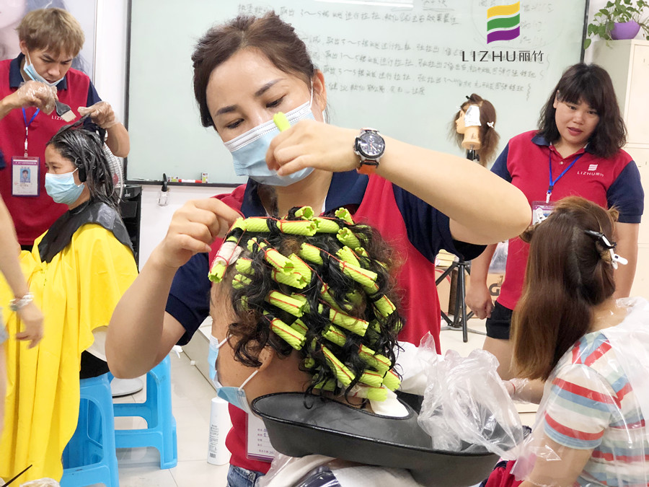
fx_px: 1069
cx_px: 324
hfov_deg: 33.8
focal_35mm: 57
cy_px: 244
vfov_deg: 25.7
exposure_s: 1/33
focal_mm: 6.6
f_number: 2.8
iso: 200
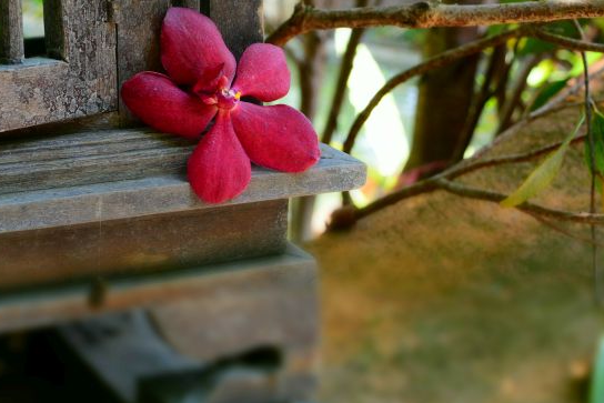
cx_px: 38
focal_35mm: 79
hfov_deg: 24.8
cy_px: 112
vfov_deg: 17.2
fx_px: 1326
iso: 400
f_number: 8
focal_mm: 28
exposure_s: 1/80
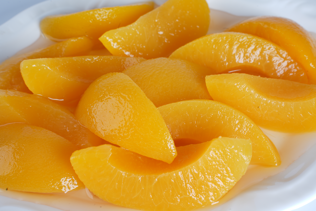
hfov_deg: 27.0
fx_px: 658
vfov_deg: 18.2
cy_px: 106
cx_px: 158
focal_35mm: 75
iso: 80
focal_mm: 75
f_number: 22
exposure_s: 1/125
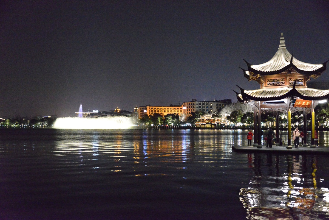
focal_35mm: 44
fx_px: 402
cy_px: 110
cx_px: 164
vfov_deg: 30.5
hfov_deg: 44.5
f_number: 4.2
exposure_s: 1/80
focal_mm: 44
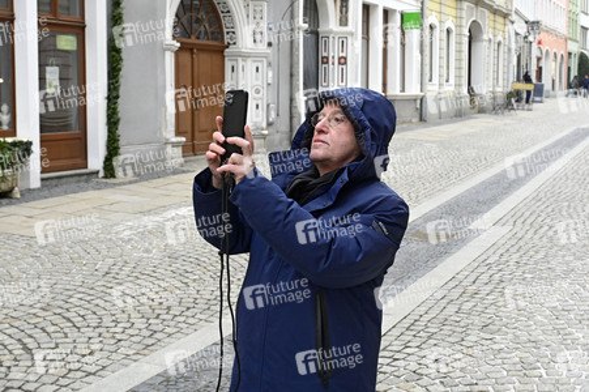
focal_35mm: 42
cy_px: 196
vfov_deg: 31.8
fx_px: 687
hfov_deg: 46.4
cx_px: 294
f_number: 8
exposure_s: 1/320
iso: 2500
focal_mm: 42
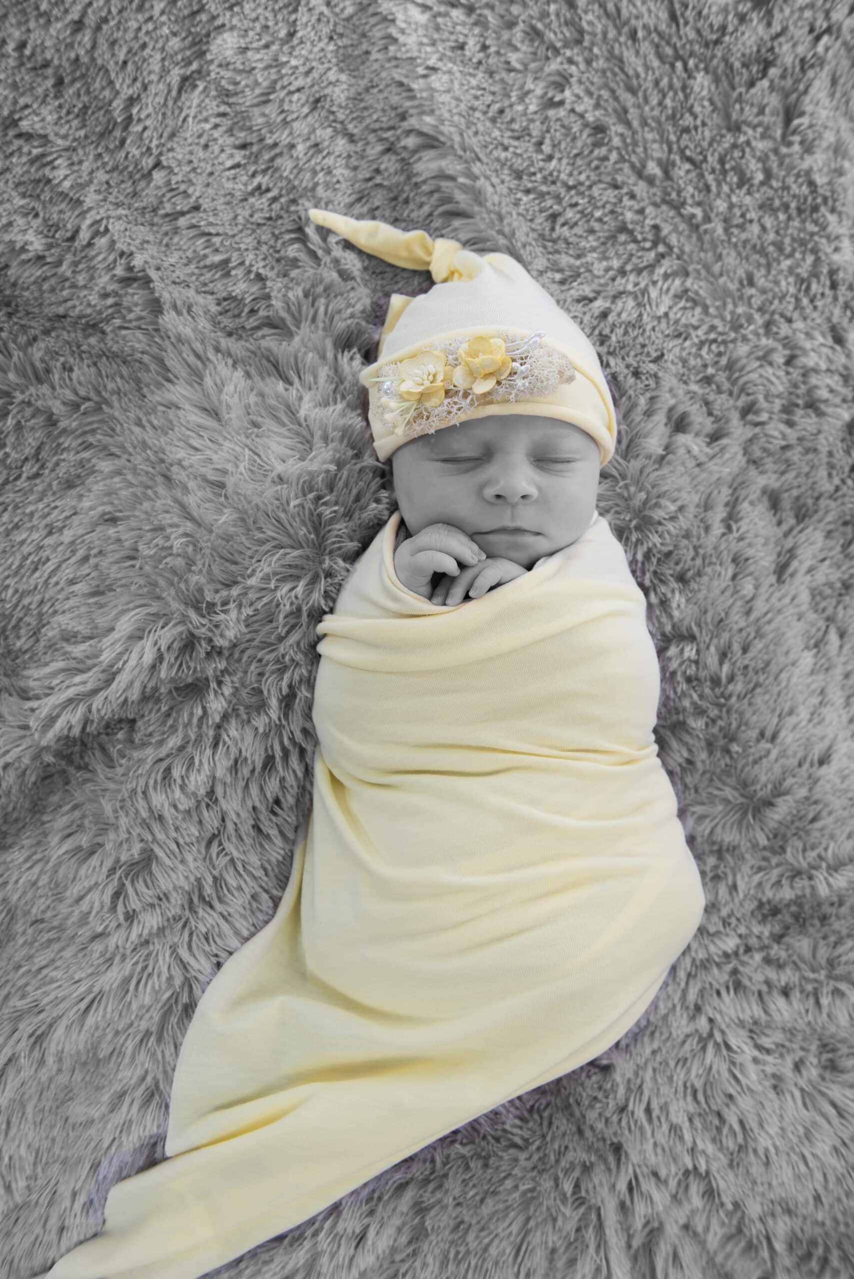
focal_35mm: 31
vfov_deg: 60.3
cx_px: 427
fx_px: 1102
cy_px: 640
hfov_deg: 42.4
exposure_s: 1/100
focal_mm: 31
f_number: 5
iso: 100
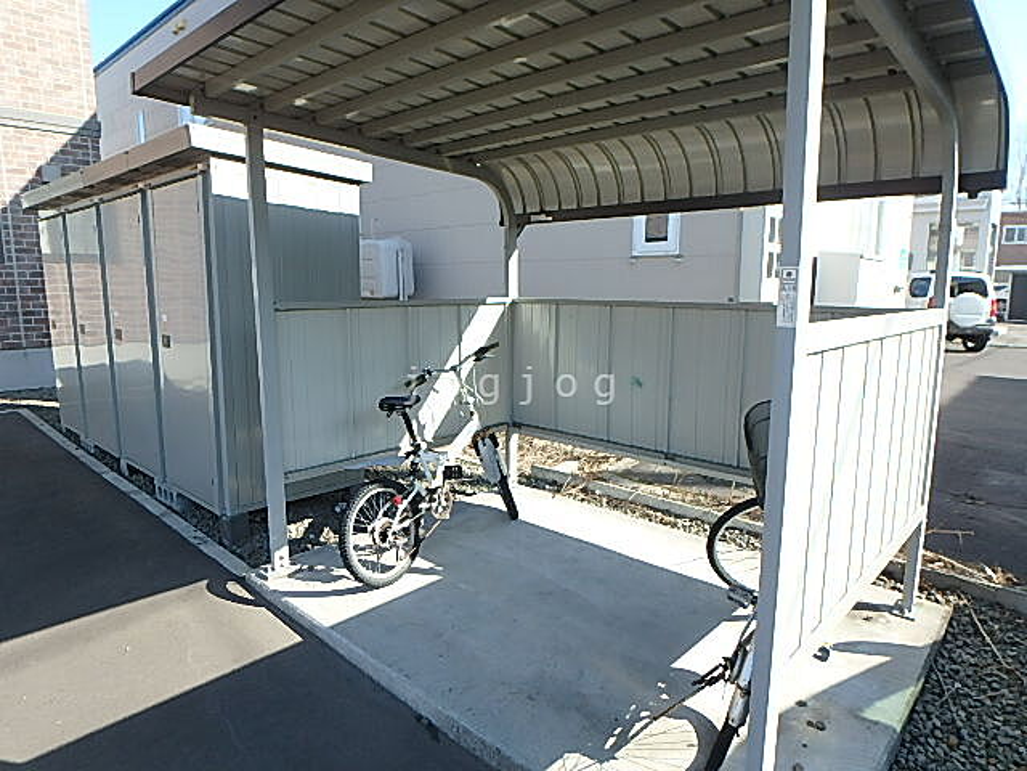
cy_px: 386
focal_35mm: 21
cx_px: 514
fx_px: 623
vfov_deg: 63.4
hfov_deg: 79.0
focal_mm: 3.7
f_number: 3.5
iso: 125
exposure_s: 1/320
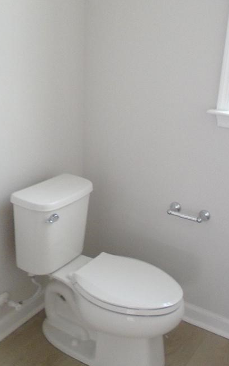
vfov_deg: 46.2
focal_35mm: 43
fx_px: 429
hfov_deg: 29.7
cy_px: 192
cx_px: 144
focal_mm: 4.6
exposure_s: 1/40
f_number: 3.2
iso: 400
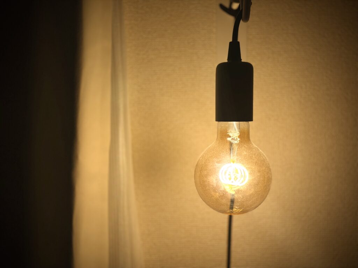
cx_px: 179
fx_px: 538
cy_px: 134
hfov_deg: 36.8
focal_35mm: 52
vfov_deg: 28.0
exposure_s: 1/250
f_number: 1.6
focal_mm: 5.96
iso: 32
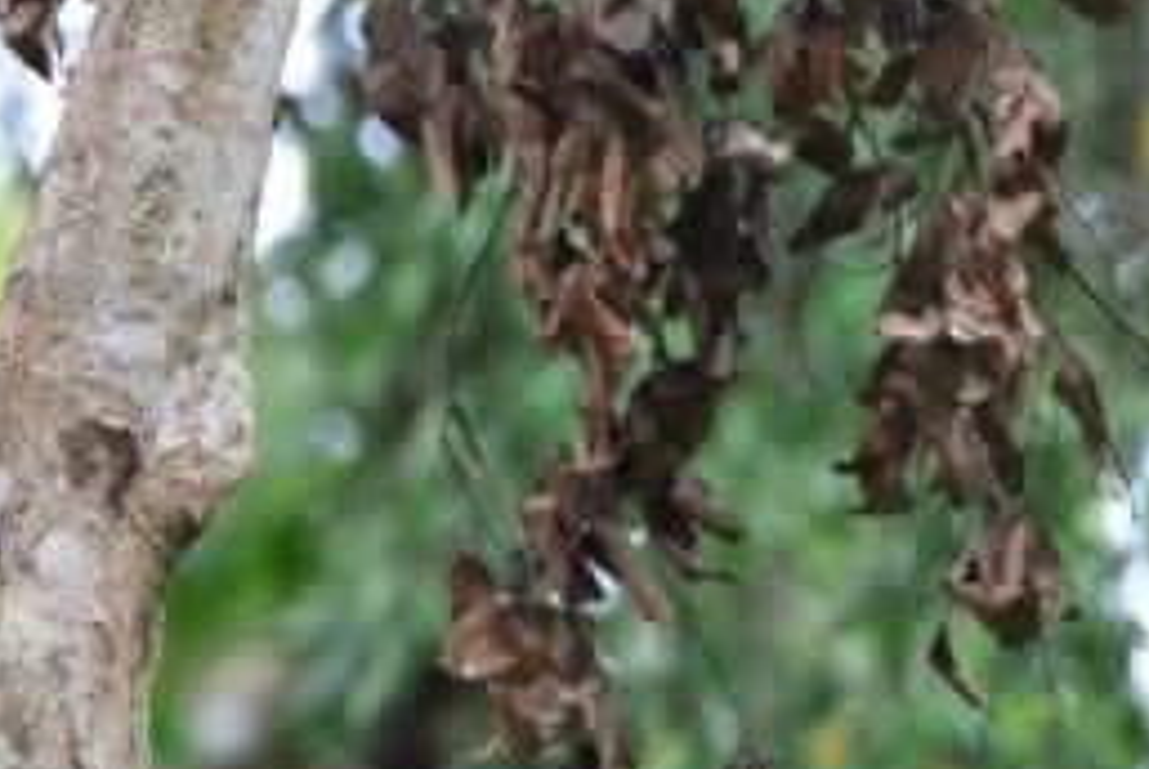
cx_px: -586
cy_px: 170
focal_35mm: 607
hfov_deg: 3.4
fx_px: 19395
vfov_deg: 2.3
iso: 450
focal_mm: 195
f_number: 2.8
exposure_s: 1/200
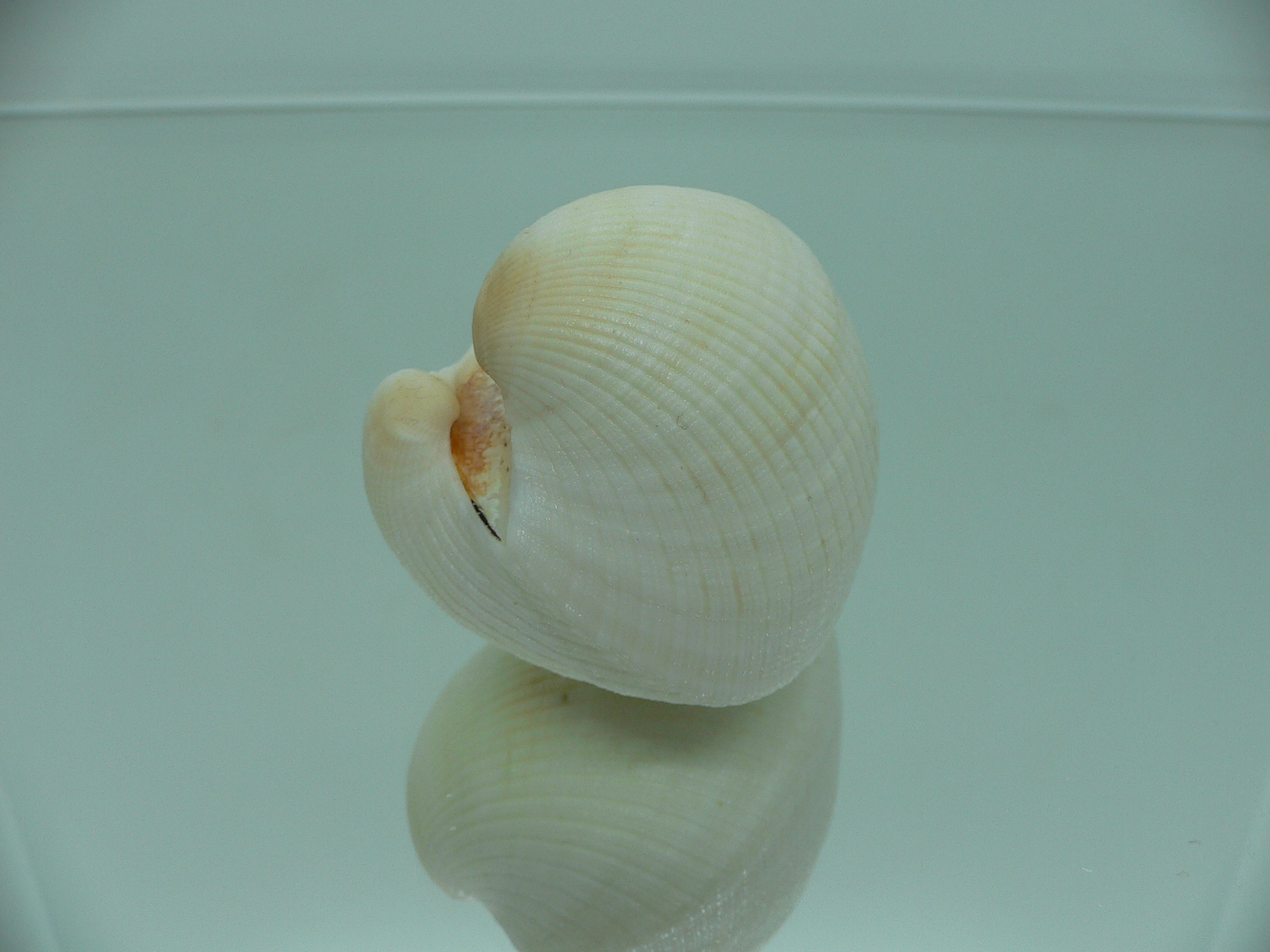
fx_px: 1284
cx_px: 635
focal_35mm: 35
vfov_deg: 40.7
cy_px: 476
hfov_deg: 52.6
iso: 80
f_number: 2.8
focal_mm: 4.6
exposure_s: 1/80
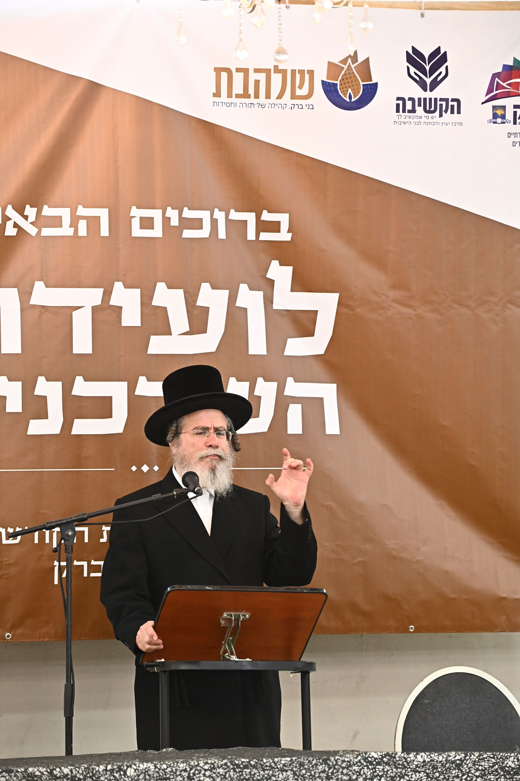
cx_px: 260
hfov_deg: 8.9
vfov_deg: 13.3
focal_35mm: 155
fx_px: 3359
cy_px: 390
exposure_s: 1/100
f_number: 6.3
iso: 2500
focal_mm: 155
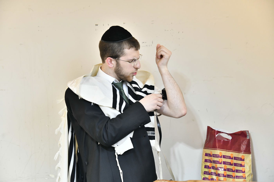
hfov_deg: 23.9
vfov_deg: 16.1
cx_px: 137
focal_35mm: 85
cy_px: 91
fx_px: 647
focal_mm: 85
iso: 2000
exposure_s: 1/160
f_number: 5.6
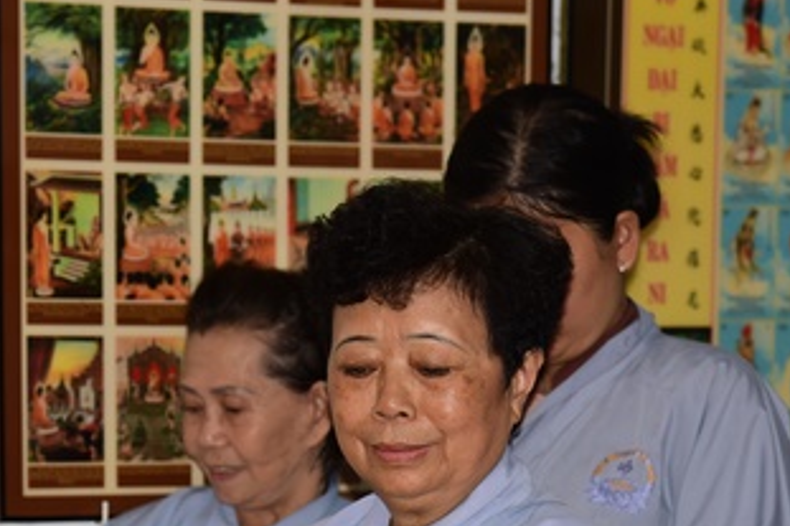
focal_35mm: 205
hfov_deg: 10.0
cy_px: 518
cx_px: 198
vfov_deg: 6.7
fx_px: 4496
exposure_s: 1/100
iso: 500
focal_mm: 98
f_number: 5
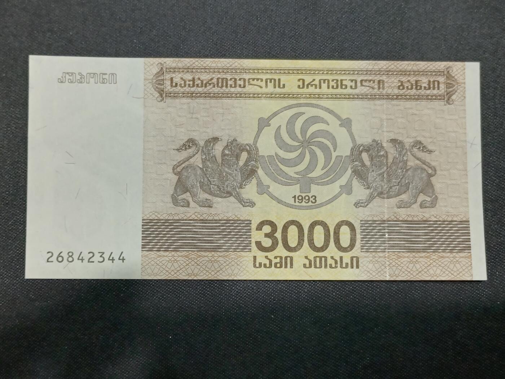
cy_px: 190
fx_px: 671
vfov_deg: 31.5
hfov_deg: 41.2
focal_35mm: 46
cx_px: 252
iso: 708
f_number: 1.8
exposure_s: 1/33.3
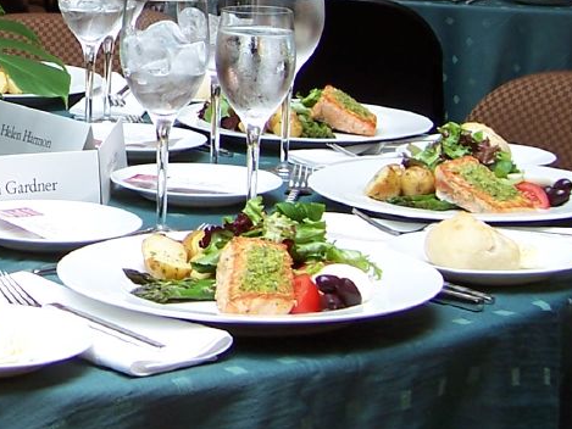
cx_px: -113
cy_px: -43
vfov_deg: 12.2
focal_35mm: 120
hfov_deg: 15.8
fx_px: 1983
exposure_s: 1/45
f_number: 3.3
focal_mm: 7.3
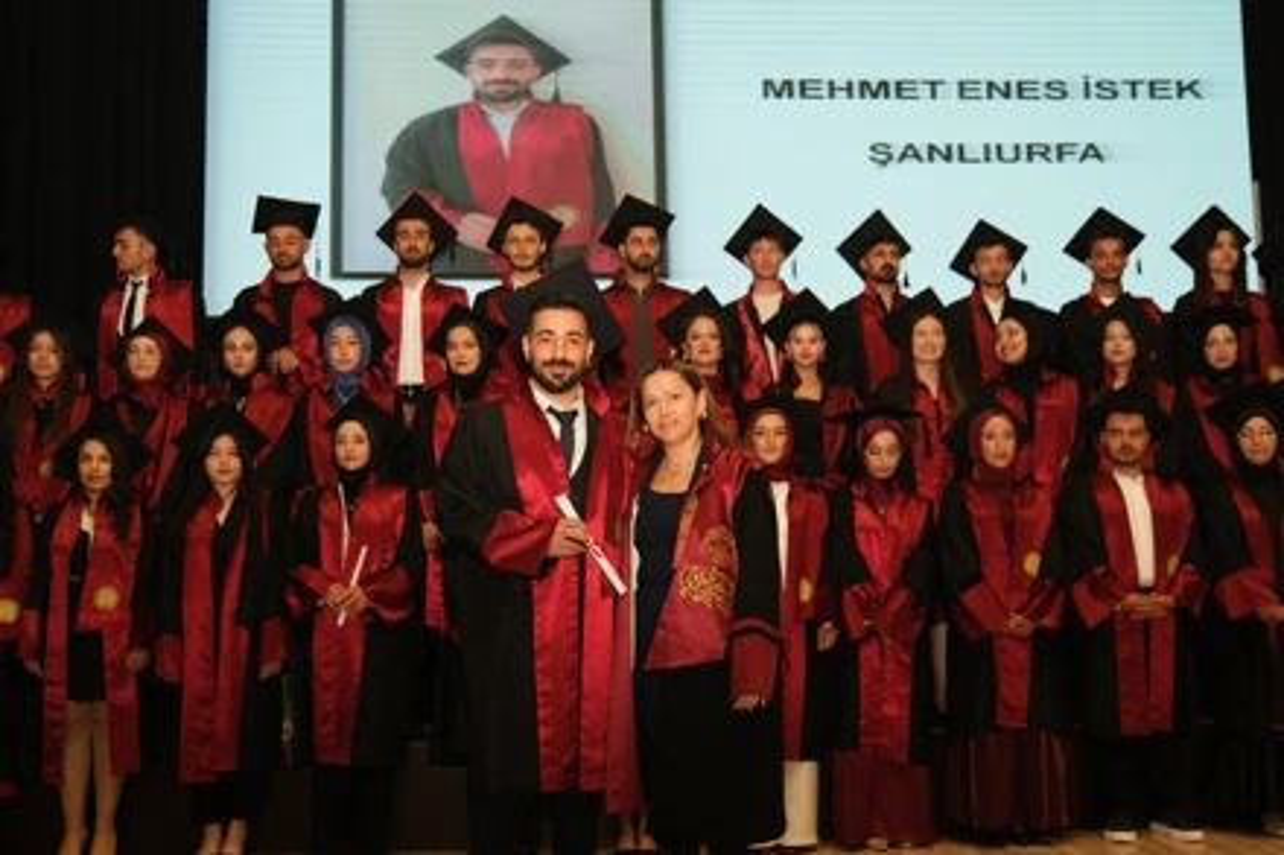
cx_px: 642
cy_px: 428
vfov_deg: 37.8
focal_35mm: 35
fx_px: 1248
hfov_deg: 54.5
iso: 1250
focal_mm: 23.4
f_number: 2.8
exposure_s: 1/160
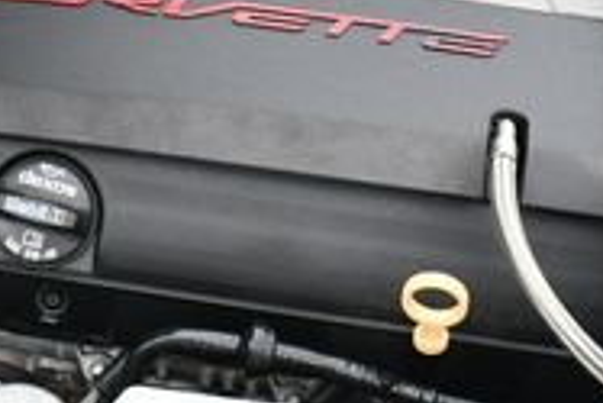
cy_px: -39
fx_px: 2062
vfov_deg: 11.0
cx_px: 26
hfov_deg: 16.4
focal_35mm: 123
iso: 320
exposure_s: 1/250
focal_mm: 18
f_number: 5.6
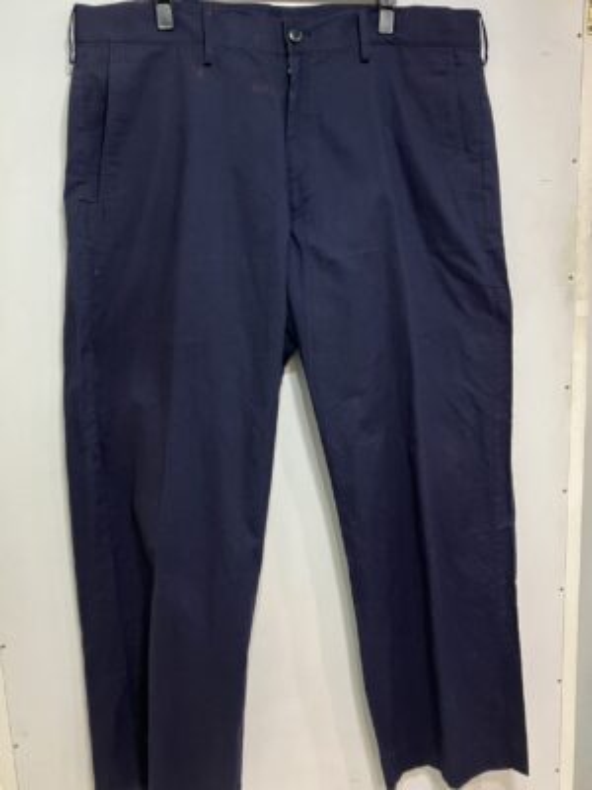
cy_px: 395
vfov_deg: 63.4
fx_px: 638
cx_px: 296
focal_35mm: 28
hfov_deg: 49.7
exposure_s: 1/50
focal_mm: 3.99
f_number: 1.8
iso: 250
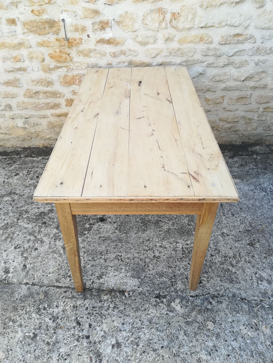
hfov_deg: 53.1
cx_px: 136
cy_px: 182
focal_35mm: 26
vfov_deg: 67.3
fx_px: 273
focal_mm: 3.83
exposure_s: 1/175
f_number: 2.2
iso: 50
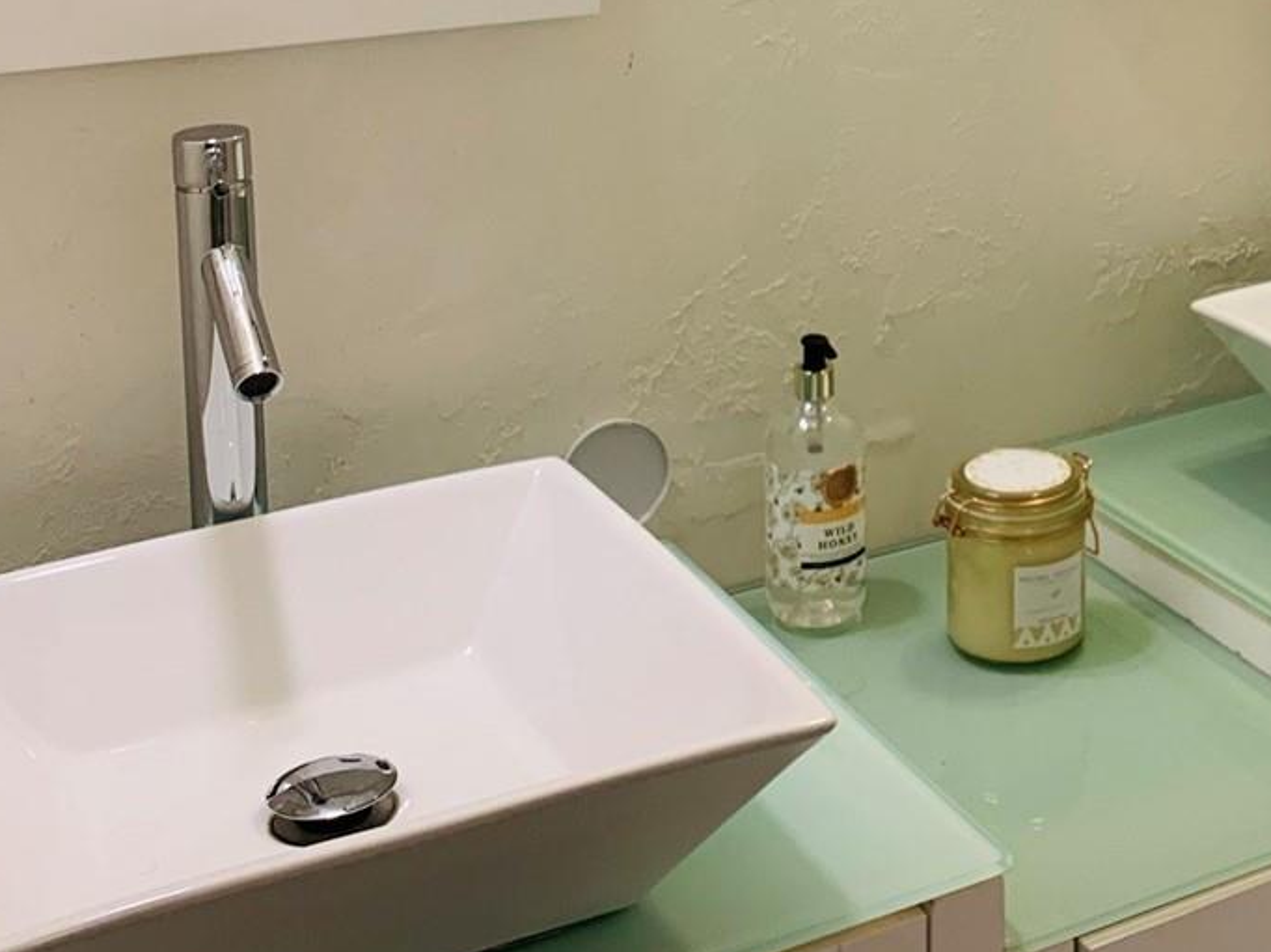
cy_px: -143
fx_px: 2239
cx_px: 1049
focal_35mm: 61
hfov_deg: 30.8
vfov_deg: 22.4
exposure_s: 1/60
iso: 80
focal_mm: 4.25
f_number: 1.8
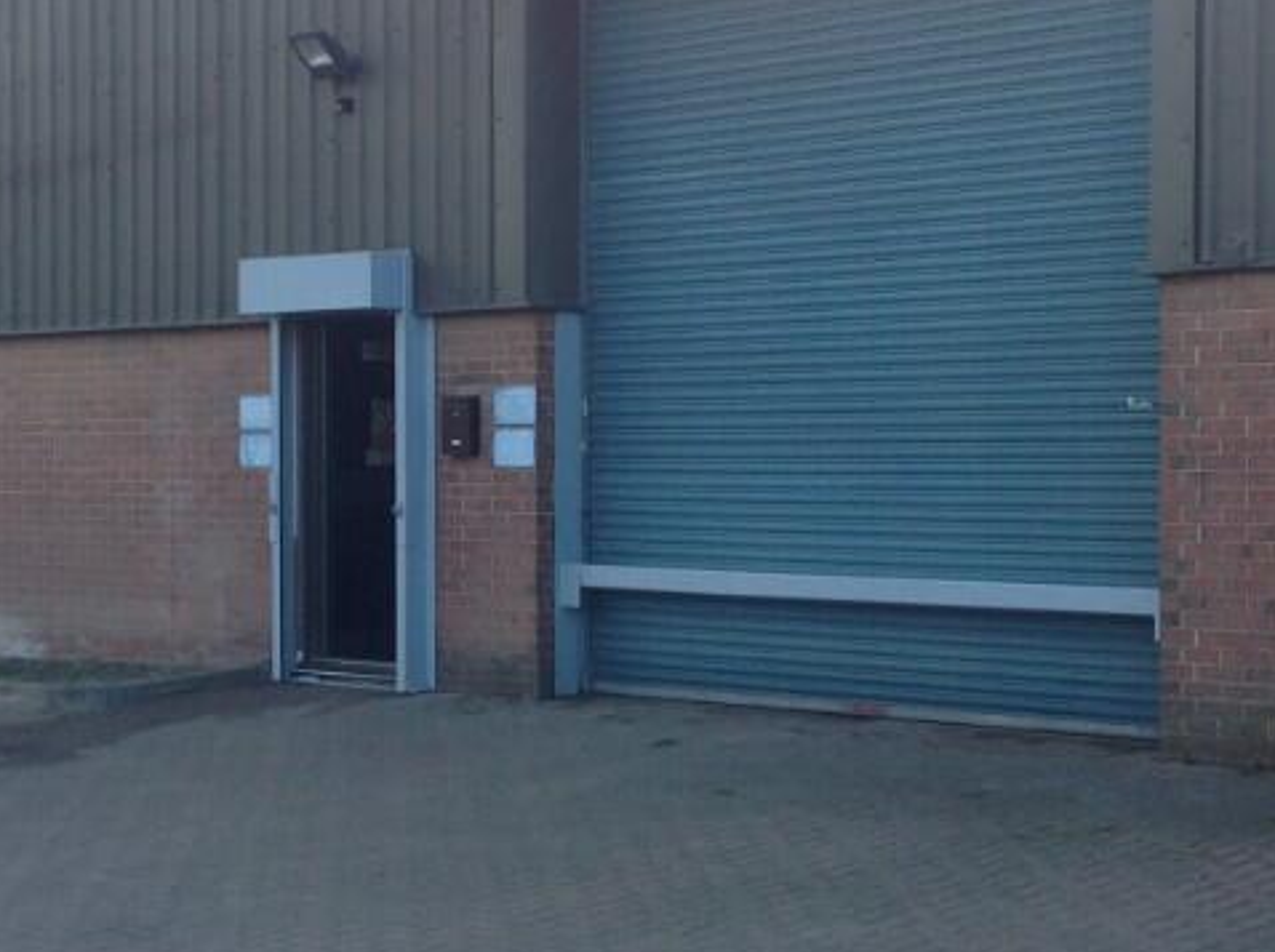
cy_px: 497
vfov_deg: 19.6
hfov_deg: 26.0
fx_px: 2758
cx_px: 533
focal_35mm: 75
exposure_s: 1/288
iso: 50
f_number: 2.4
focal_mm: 4.28
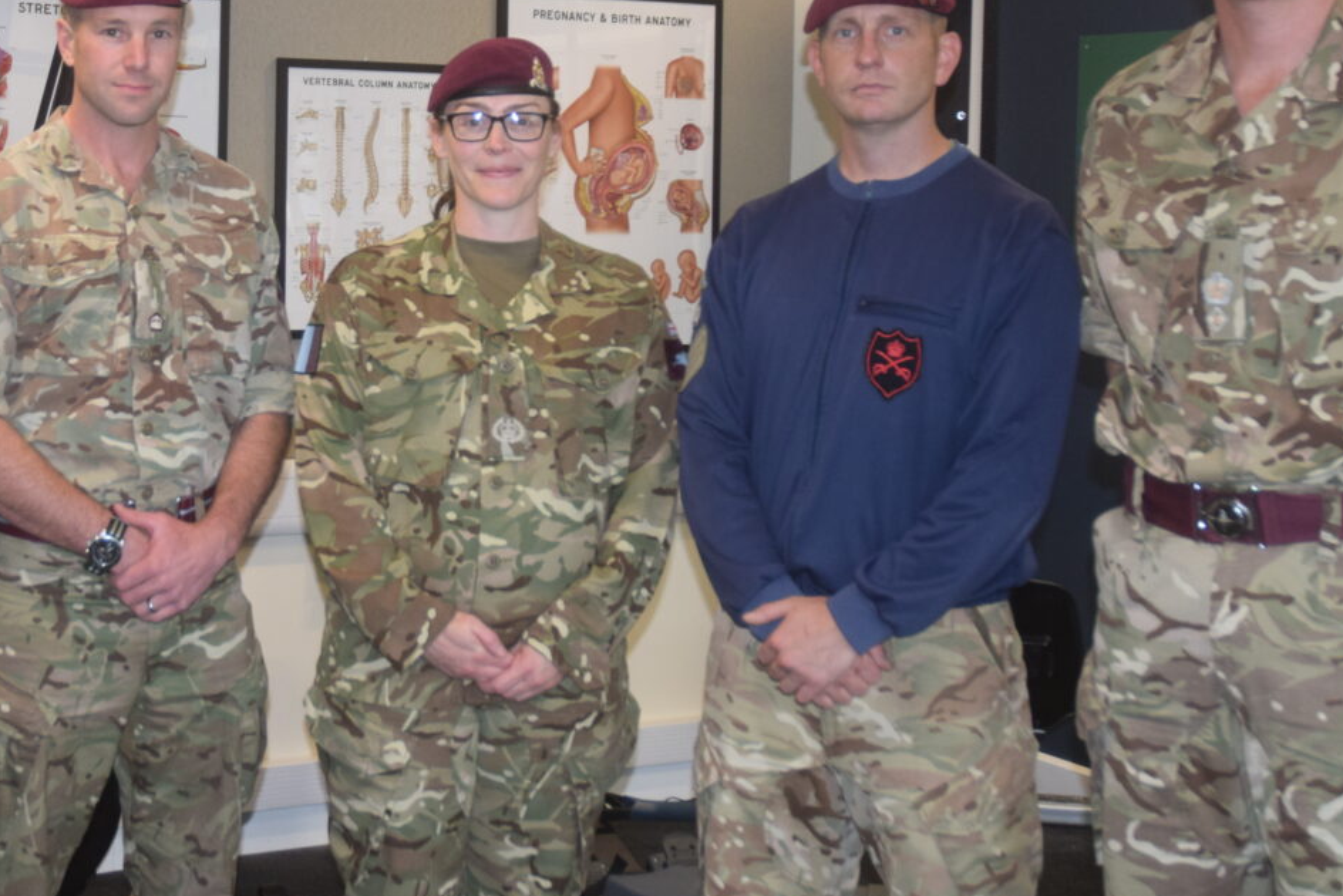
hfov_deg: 32.7
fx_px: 2276
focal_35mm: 61
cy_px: 277
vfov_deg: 22.2
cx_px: 472
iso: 800
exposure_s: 1/60
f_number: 4
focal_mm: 24
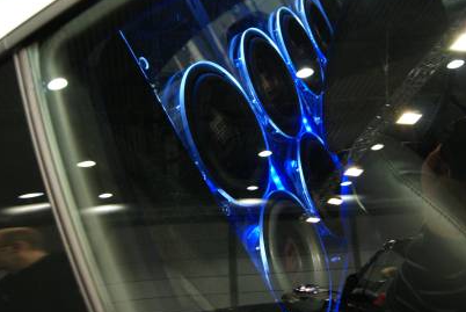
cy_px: 140
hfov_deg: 47.2
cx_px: 267
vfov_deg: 32.7
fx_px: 531
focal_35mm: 41
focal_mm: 22
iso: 400
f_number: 4
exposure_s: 1/13
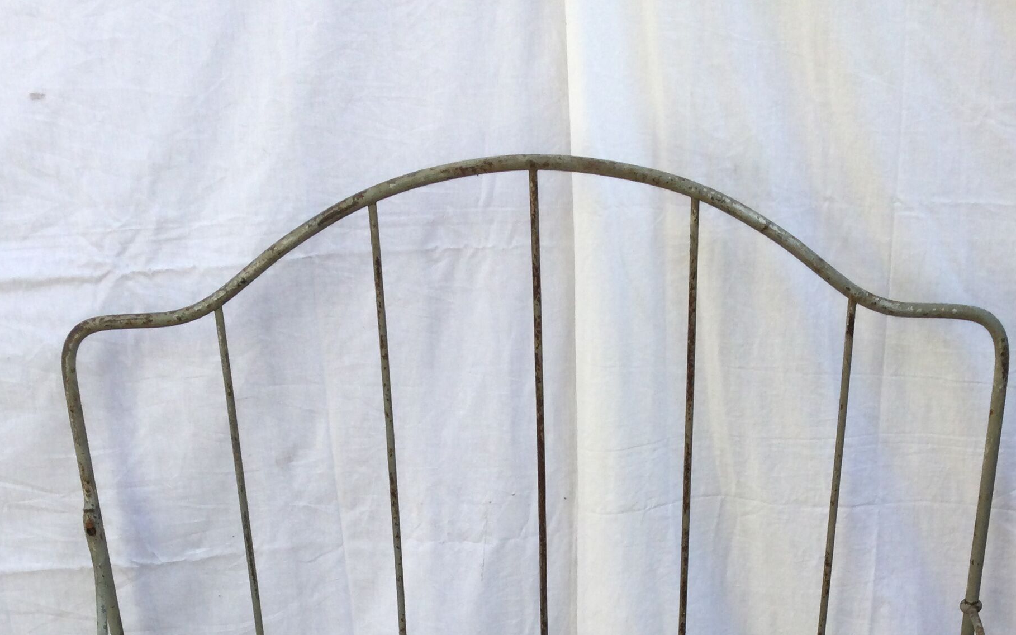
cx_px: 556
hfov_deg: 34.5
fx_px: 1634
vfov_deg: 19.6
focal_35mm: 59
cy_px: 909
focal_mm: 3.3
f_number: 2.4
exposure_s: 1/445
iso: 25
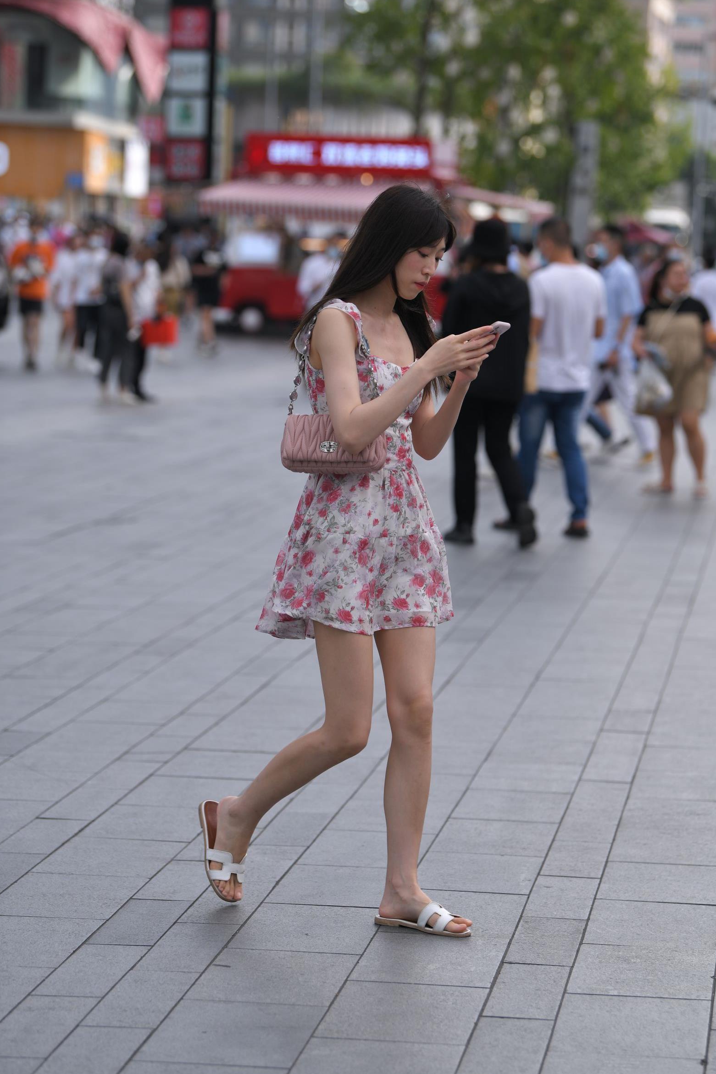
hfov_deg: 10.6
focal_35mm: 129
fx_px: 3849
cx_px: 375
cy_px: 548
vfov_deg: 15.9
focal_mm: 122
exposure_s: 1/640
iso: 110
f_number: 3.5
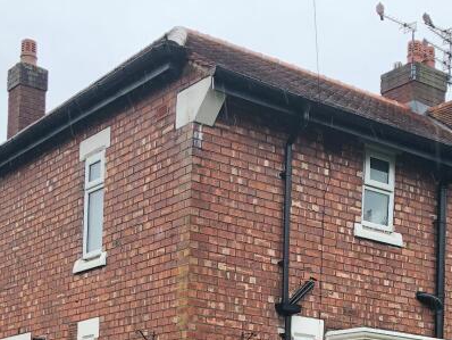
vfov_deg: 19.0
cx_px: 252
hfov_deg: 27.0
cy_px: 434
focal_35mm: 72
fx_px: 941
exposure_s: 1/147
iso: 20
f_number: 1.8
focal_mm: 3.99
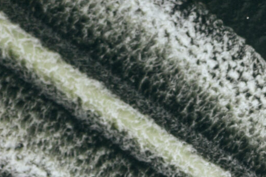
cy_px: 424
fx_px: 1026
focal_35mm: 139
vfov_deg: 8.9
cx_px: 645
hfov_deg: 11.9
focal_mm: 10.26
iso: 100
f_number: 5.6
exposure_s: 1/160
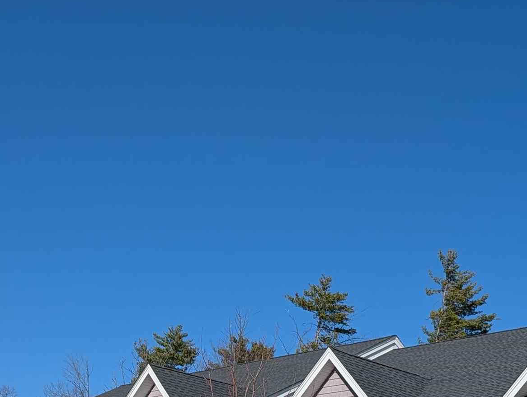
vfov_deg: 21.5
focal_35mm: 63
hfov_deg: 26.3
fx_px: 961
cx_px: 677
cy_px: 487
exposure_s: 1/2024
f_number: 1.68
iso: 23
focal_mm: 6.9
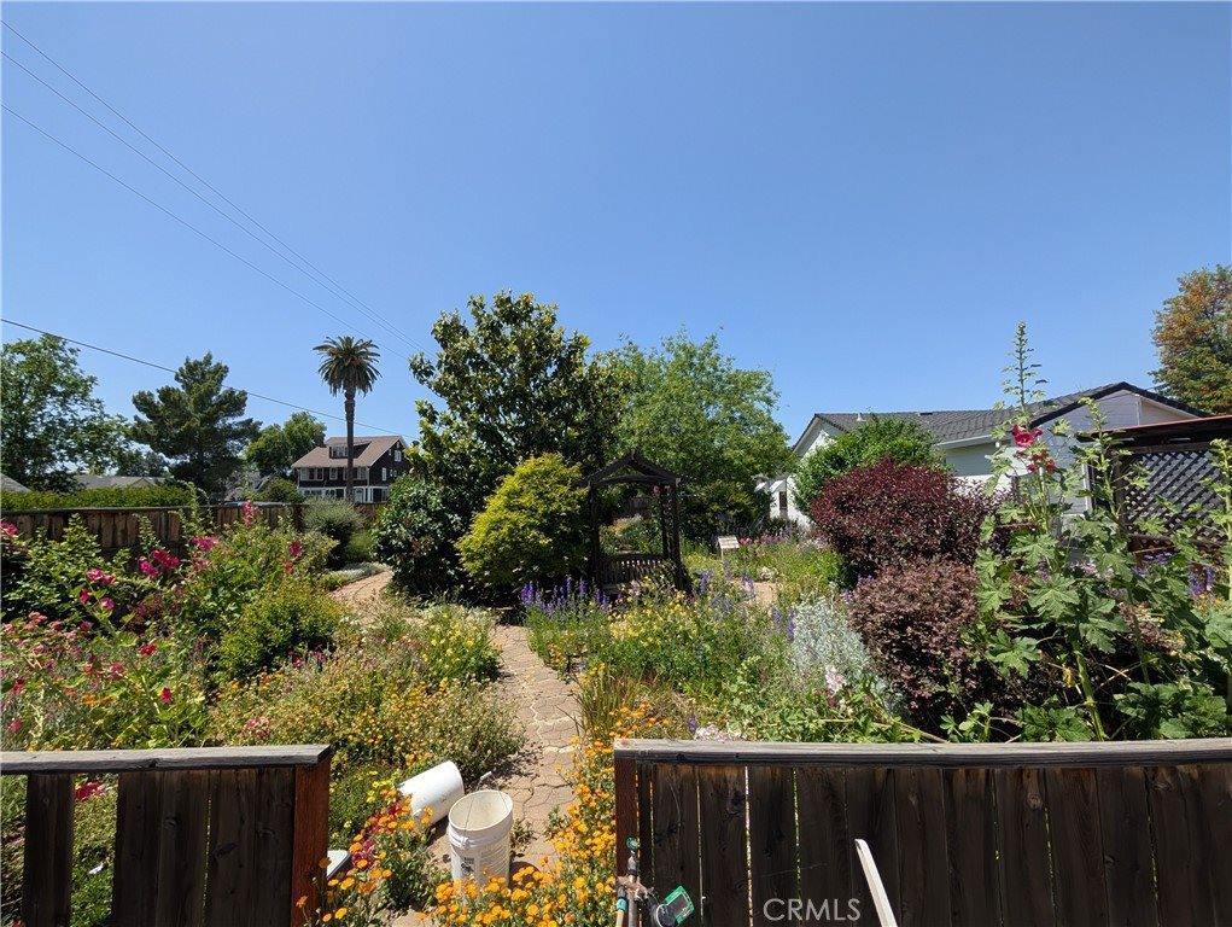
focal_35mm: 12
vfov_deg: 94.6
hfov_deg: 110.5
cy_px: 464
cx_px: 616
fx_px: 428
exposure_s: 1/2252
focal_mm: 2.02
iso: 49
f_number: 1.7
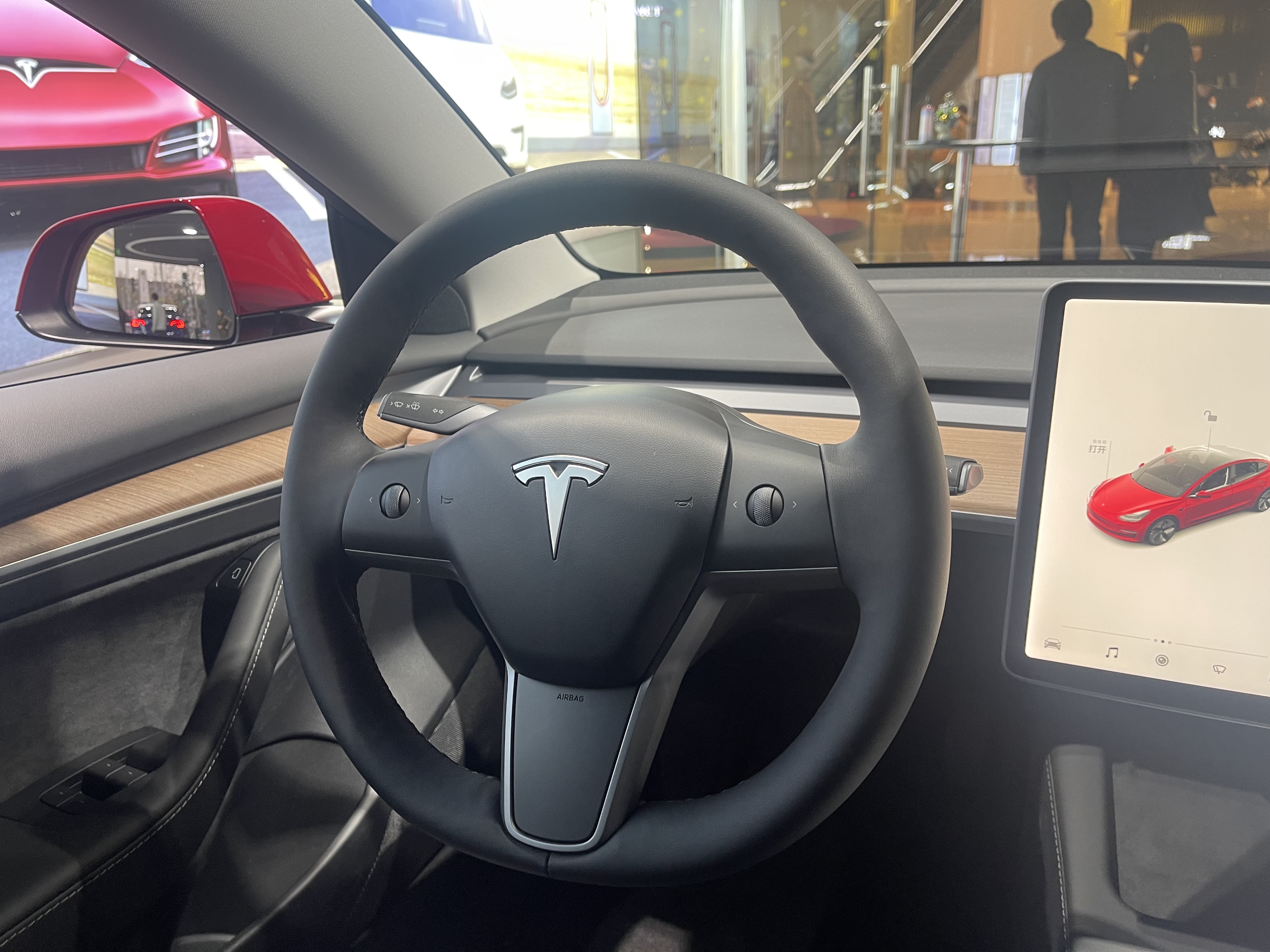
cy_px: 476
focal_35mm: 26
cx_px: 635
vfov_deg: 53.1
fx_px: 954
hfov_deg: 67.3
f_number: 1.6
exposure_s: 1/50
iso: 100
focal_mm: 5.1
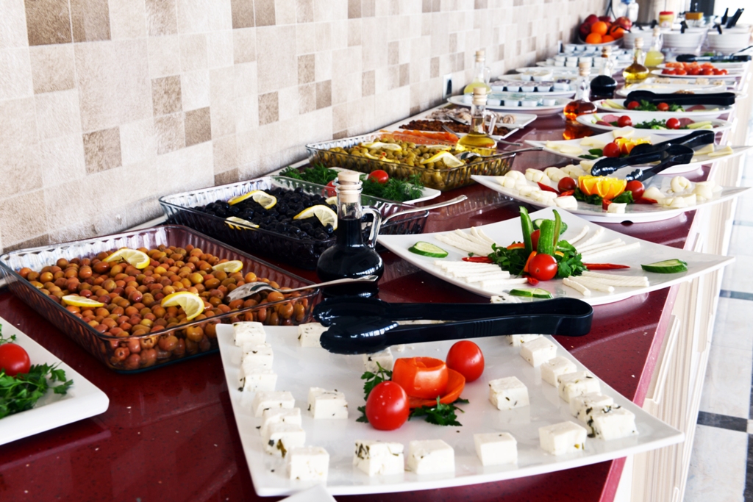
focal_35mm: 45
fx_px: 941
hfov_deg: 43.6
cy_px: 251
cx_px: 376
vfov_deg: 29.9
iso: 100
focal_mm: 45
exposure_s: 1/6
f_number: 11
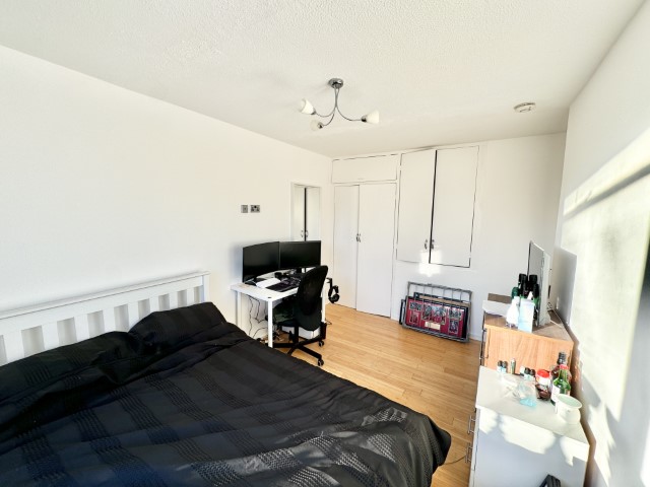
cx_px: 325
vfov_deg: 85.7
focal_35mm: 14
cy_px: 244
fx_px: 263
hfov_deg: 102.1
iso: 40
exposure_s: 1/158
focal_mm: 2.22
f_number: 2.2
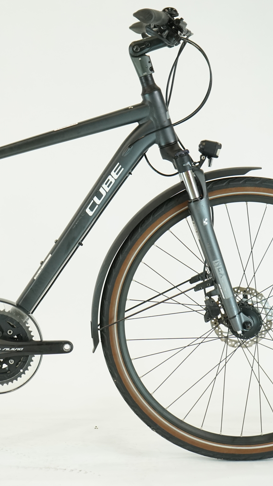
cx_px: 31
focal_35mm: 95
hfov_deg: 12.7
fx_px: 1222
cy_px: 244
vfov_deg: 22.5
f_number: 6.3
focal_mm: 60
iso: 1600
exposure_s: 1/200
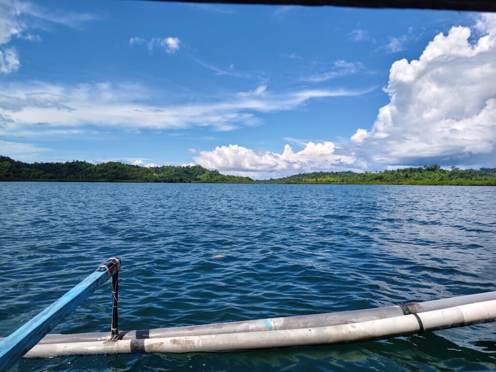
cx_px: 248
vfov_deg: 58.9
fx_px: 330
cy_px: 186
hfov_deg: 73.9
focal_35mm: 23
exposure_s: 1/2066
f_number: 1.88
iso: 50
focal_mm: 5.56
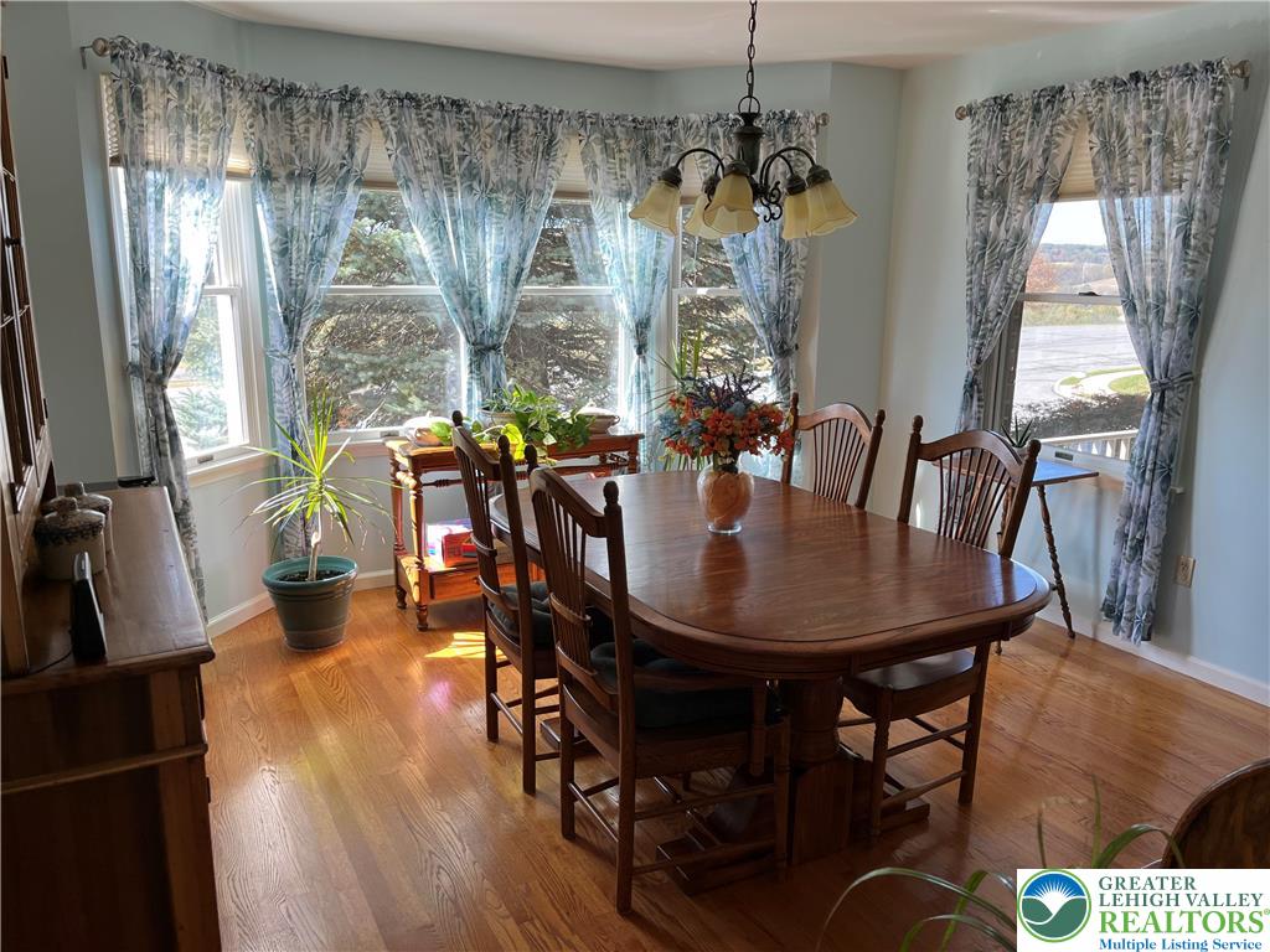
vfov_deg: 53.1
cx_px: 635
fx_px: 954
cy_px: 476
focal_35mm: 26
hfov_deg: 67.3
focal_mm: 5.1
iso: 32
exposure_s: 1/130
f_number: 1.6
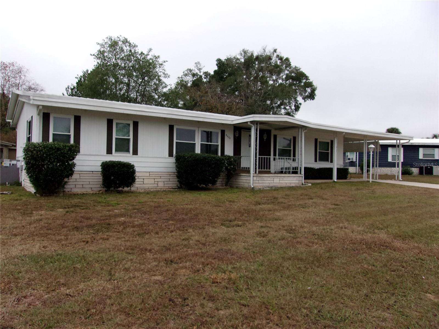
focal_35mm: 27
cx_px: 220
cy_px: 164
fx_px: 342
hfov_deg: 65.3
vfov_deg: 51.4
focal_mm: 4.9
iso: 200
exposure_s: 1/140
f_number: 10.4
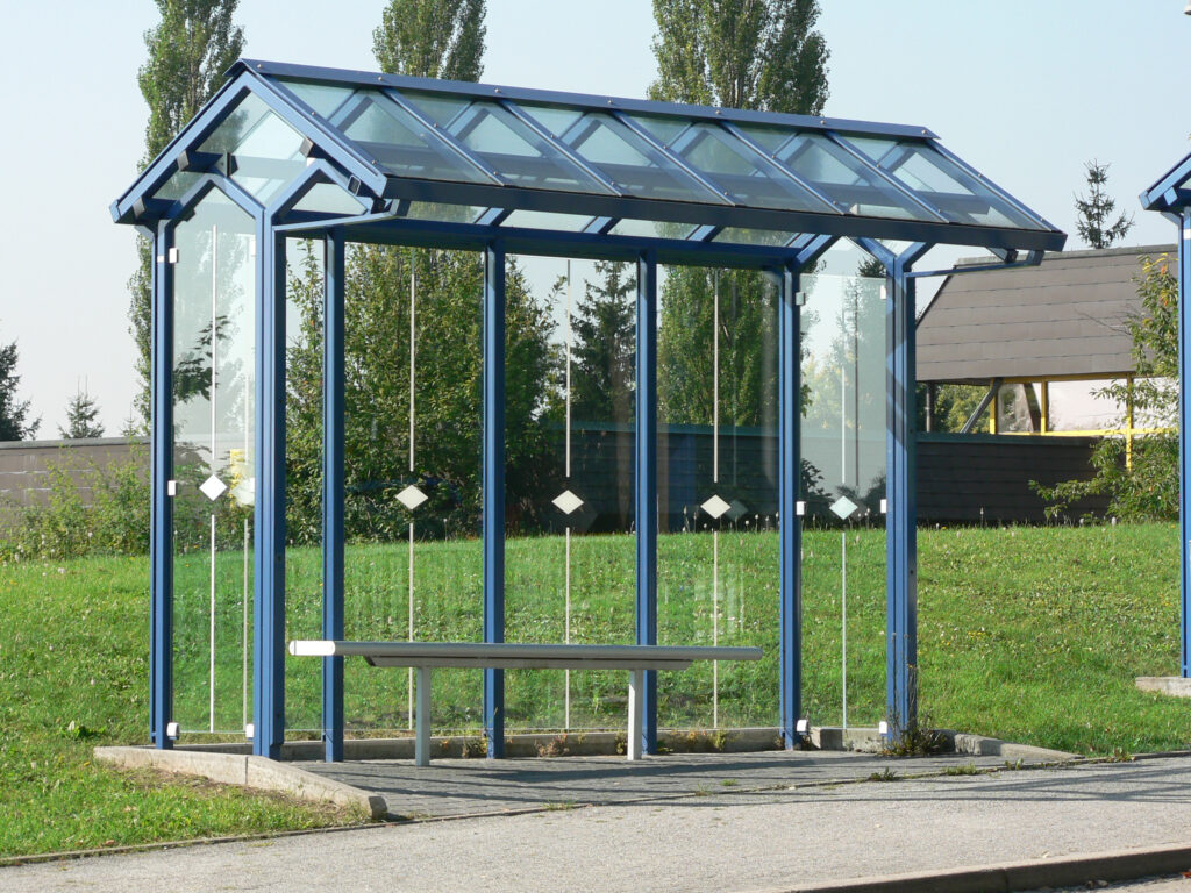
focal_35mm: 154
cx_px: 596
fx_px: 5299
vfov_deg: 9.6
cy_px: 446
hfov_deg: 12.8
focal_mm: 25.7
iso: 80
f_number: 4
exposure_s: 1/400
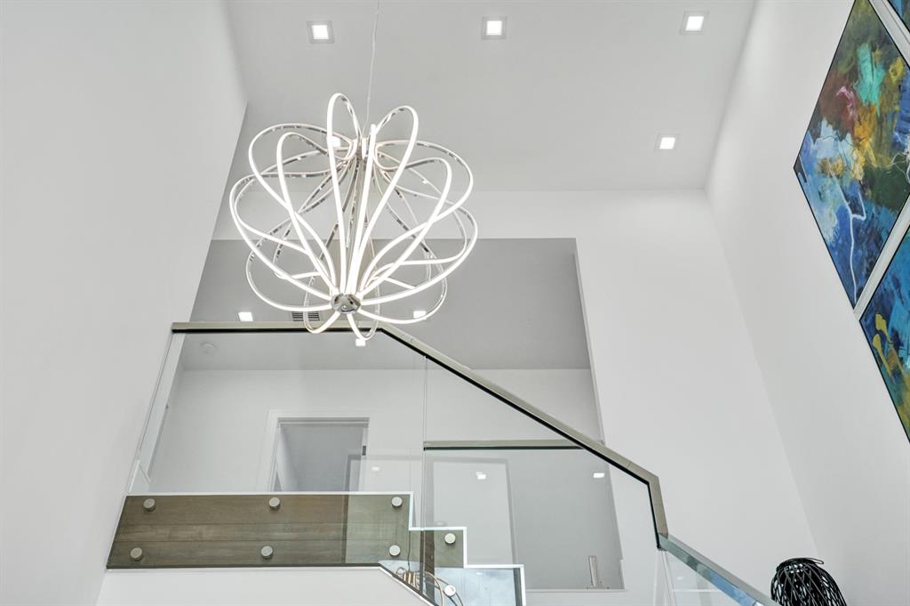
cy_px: 303
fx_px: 833
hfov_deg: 57.3
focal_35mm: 33
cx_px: 455
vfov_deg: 39.9
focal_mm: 33
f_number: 3.5
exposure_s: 1/1250
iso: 1600
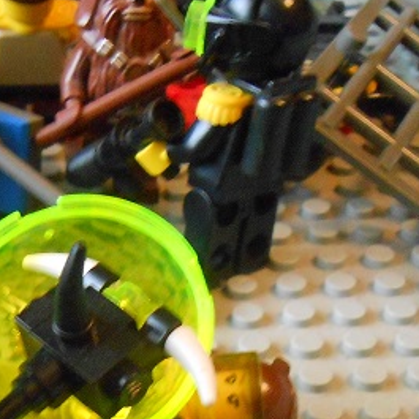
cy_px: 455
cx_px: 112
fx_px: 1096
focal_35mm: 80
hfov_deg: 21.5
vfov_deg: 20.7
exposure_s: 1/8
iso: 800
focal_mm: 5.3
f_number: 3.8
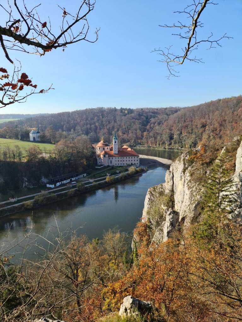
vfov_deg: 69.4
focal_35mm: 25
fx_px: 233
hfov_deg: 54.9
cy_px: 161
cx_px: 121
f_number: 1.8
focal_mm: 7
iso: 50
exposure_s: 1/594
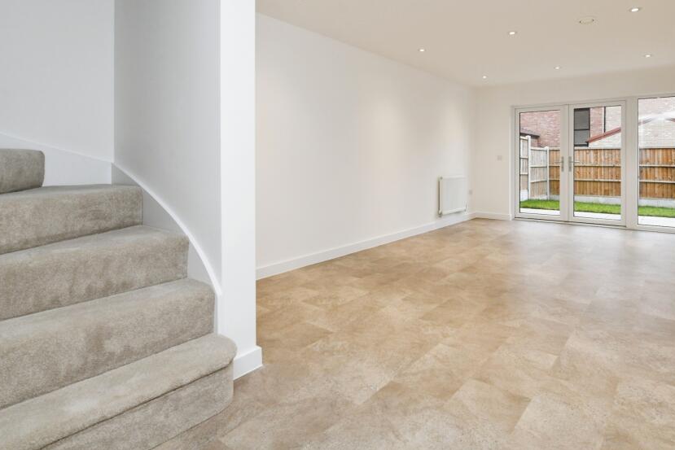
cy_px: 173
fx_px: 394
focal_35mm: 21
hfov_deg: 80.1
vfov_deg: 58.9
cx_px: 410
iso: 800
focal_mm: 17
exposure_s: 1/60
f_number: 7.1
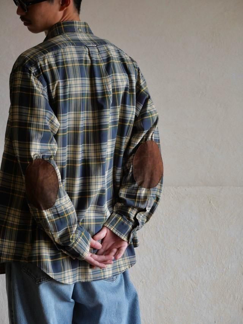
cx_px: 122
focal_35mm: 108
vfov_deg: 18.2
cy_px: 162
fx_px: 1011
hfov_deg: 13.7
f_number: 4
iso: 1250
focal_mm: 54
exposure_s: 1/125
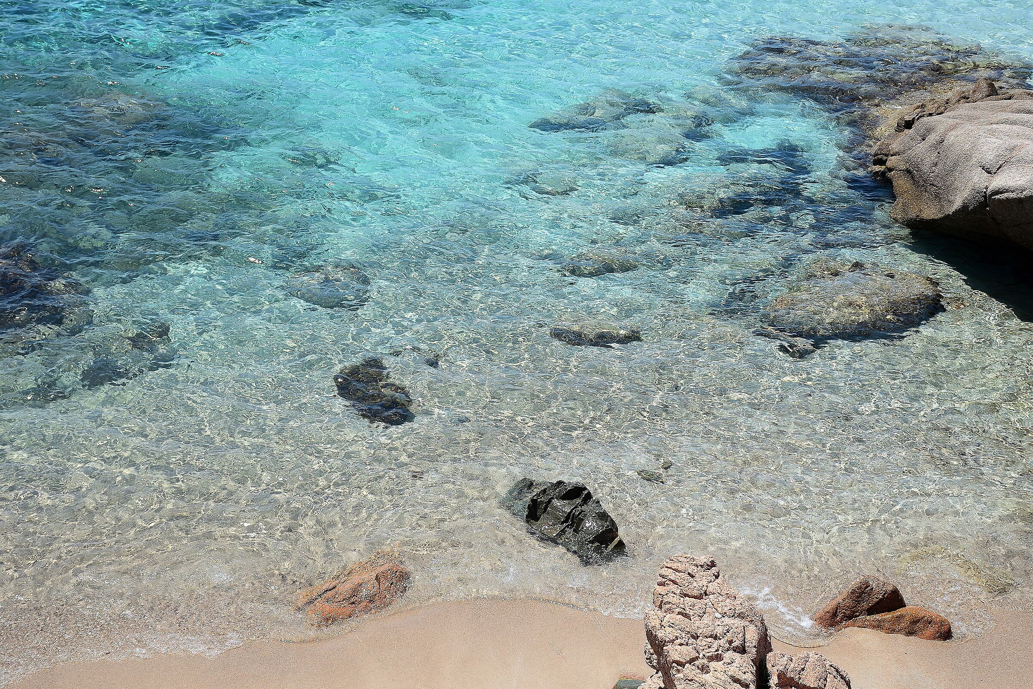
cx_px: 516
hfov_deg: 33.4
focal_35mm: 60
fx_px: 1722
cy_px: 344
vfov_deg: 22.6
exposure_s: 1/200
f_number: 11
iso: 100
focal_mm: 40
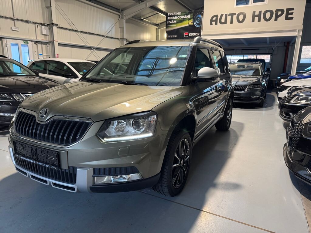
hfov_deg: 71.6
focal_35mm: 24
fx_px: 216
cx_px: 156
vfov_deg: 56.8
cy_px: 116
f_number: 1.78
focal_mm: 6.76
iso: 200
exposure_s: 1/50
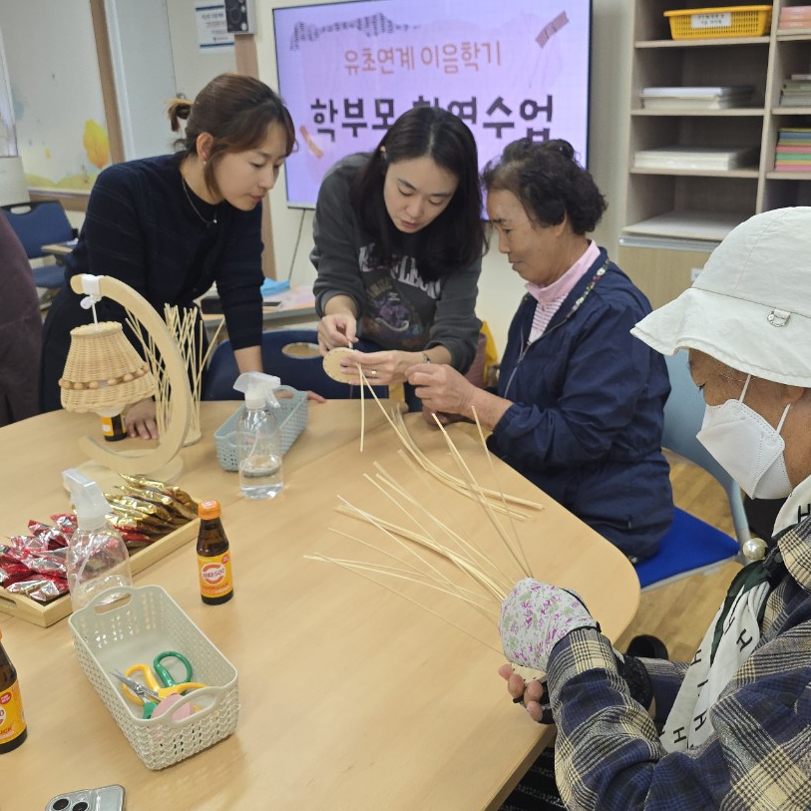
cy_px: 347
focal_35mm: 32
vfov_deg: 50.9
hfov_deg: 50.9
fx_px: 848
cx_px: 461
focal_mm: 6.3
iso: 160
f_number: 1.7
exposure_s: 1/120
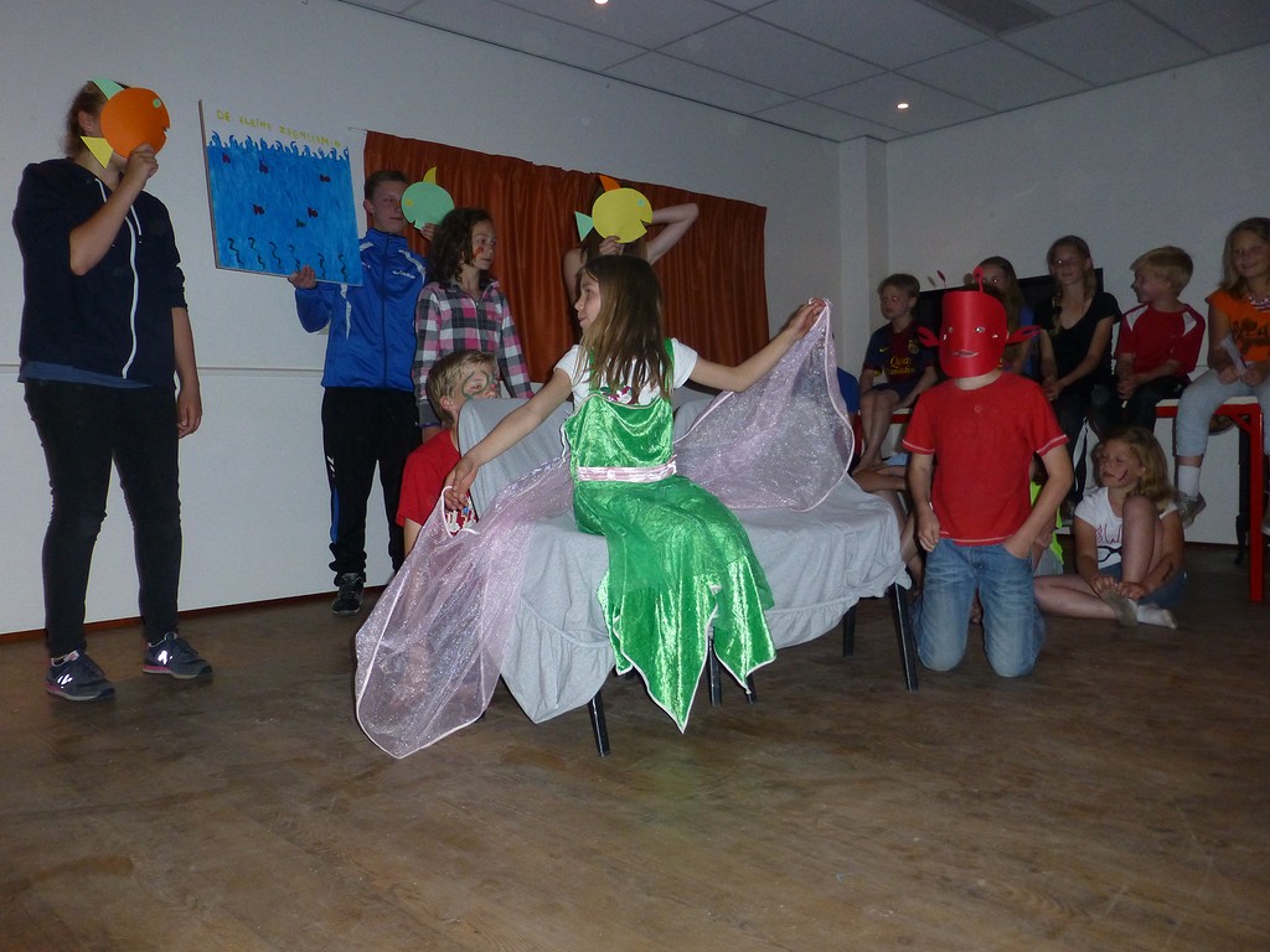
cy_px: 476
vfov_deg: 51.4
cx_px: 635
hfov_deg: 65.3
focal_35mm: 27
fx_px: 991
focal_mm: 4.8
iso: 320
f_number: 3.4
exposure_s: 1/60
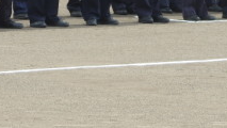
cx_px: 135
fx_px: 2499
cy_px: -48
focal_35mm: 415
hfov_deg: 5.2
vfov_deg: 2.9
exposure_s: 1/200
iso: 100
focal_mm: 24.2
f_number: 5
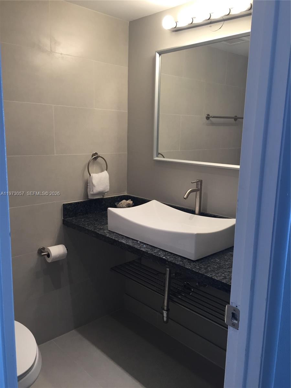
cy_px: 194
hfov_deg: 48.2
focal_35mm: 29
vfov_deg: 61.7
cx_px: 146
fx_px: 325
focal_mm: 4.15
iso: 32
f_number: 2.2
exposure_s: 1/40
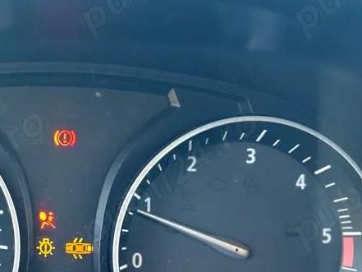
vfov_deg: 24.7
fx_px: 617
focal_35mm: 59
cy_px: 185
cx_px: 11
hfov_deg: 30.6
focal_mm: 5.7
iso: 160
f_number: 1.5
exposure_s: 1/56
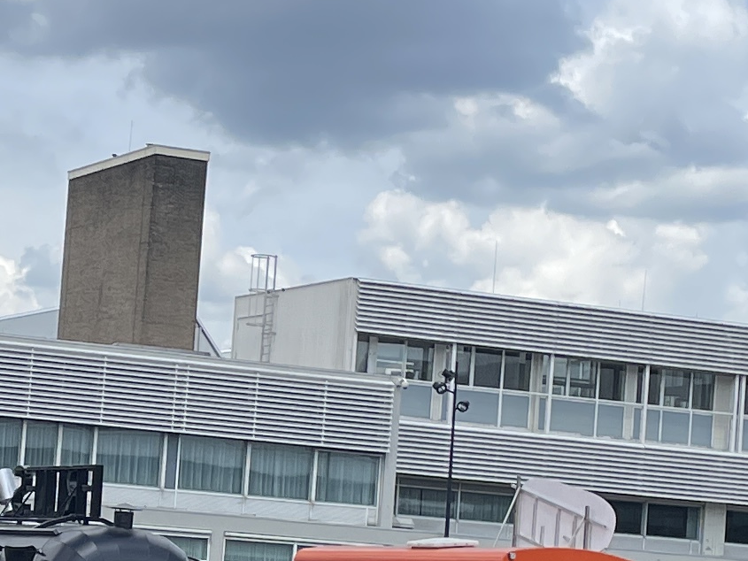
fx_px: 2680
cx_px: 42
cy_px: 470
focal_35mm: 124
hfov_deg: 15.7
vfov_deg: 11.9
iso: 50
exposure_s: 1/5556
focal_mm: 4.2
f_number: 1.6
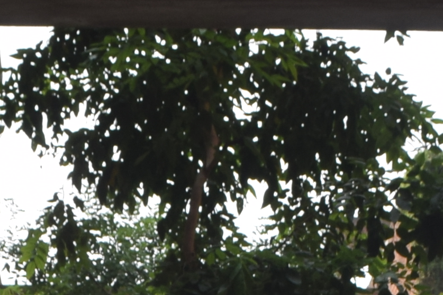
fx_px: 2645
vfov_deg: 5.9
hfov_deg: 9.6
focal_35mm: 215
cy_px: 934
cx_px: 187
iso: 100
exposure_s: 1/125
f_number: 9
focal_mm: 20
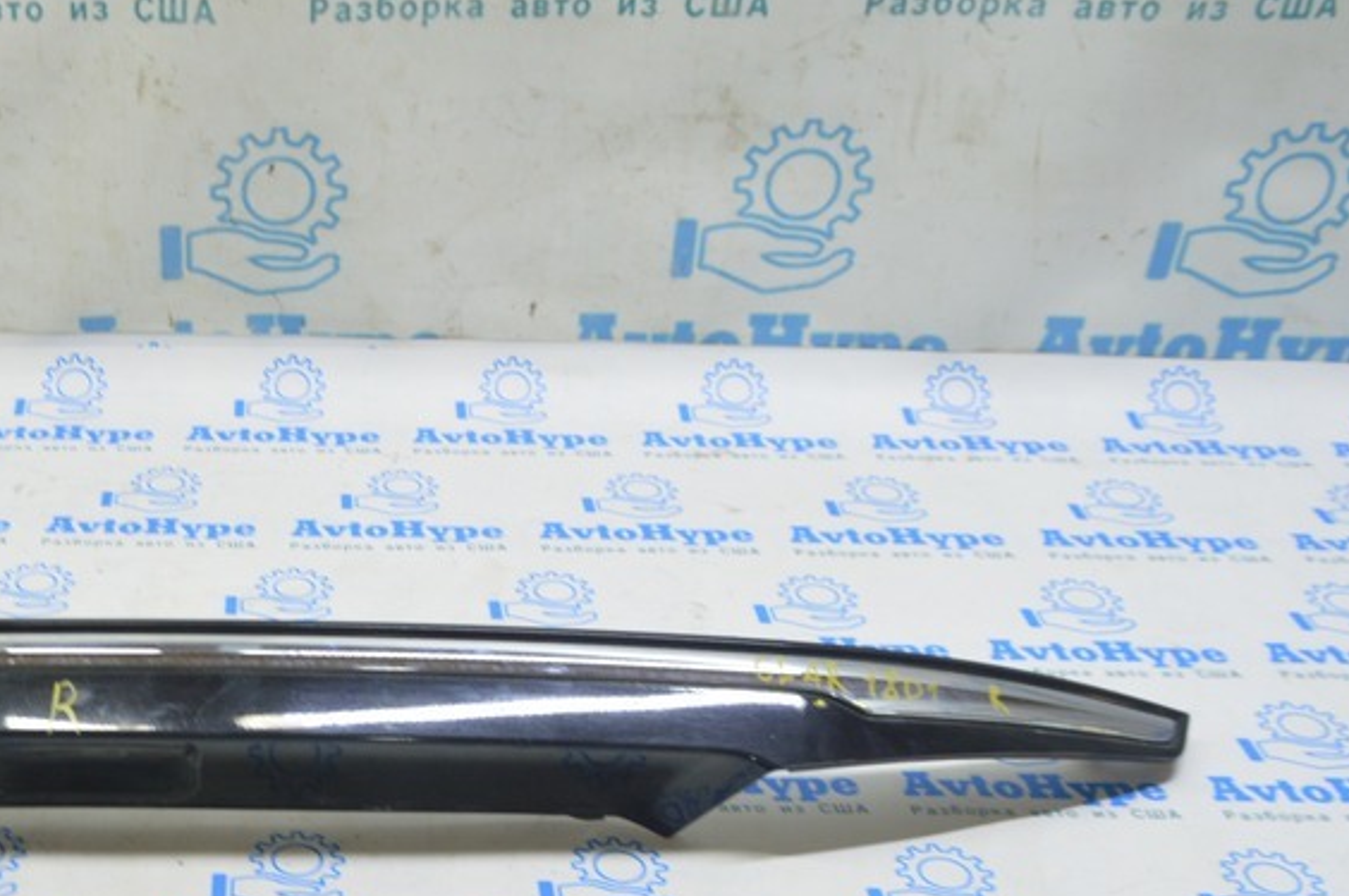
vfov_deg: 27.2
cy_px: 634
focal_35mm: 49
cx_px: 148
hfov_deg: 37.8
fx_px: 1834
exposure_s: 1/15
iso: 400
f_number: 5.6
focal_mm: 18
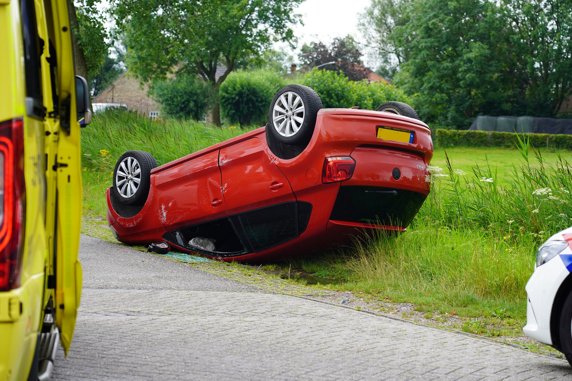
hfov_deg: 19.5
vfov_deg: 13.0
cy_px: 190
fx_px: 1668
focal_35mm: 105
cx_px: 286
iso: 100
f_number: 5
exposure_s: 1/160
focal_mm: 105
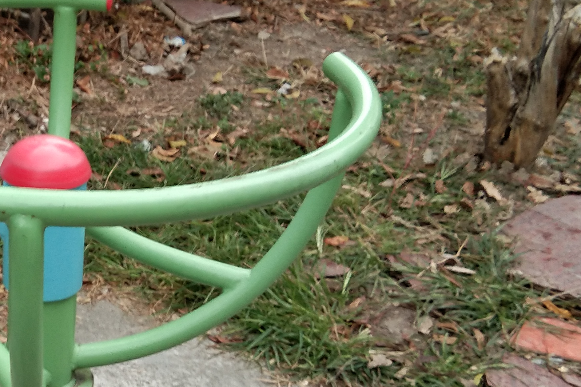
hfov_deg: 23.3
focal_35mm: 84
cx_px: 22
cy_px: 247
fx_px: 1355
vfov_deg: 16.2
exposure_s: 1/50
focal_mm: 3.69
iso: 160
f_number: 2.2
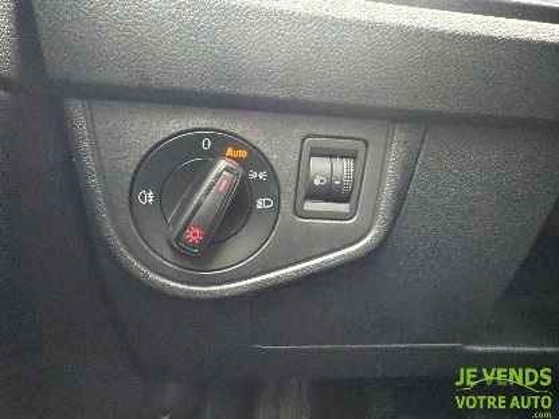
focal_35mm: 24
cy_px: 210
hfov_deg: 71.6
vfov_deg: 56.8
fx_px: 388
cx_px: 280
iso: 640
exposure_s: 1/18
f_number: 2.2
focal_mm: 2.22
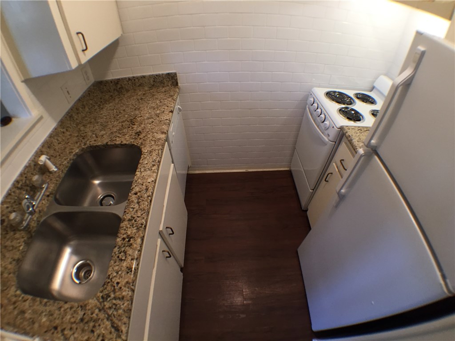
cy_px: 170
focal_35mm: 29
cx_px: 228
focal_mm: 4.15
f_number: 2.2
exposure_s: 1/30
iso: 50
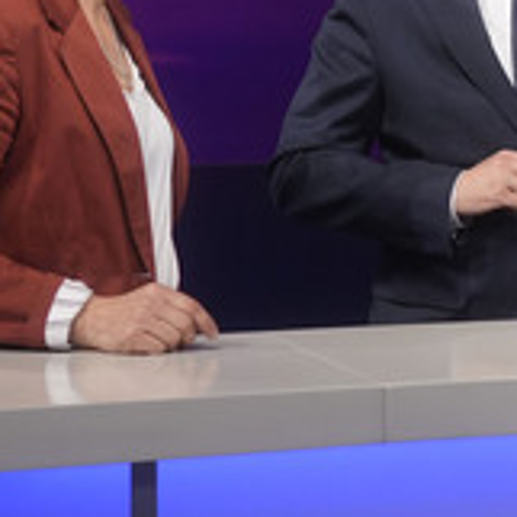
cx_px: 589
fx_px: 1808
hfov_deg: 15.8
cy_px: 80
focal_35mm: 107
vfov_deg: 16.1
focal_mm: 30
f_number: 2.2
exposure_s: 1/200
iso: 640
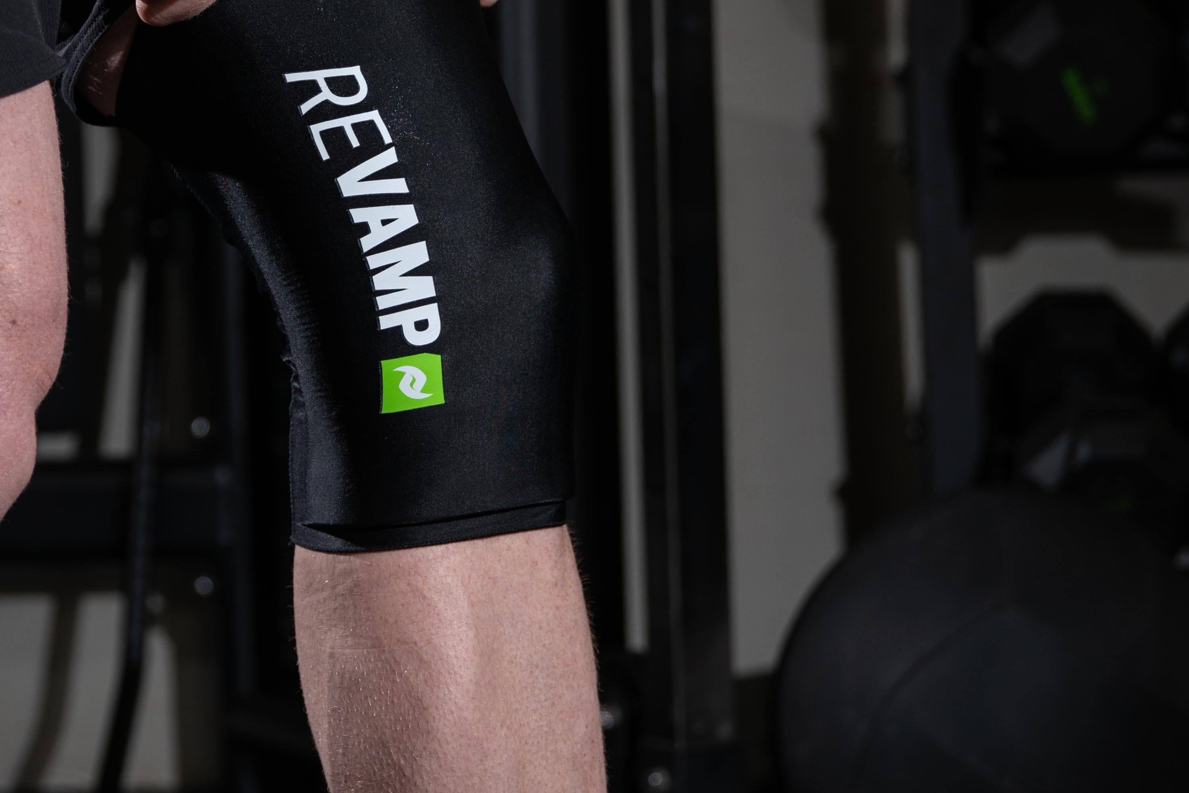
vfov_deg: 10.5
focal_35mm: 131
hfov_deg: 15.6
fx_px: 4327
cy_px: 201
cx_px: 390
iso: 100
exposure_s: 1/125
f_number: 2.8
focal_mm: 50
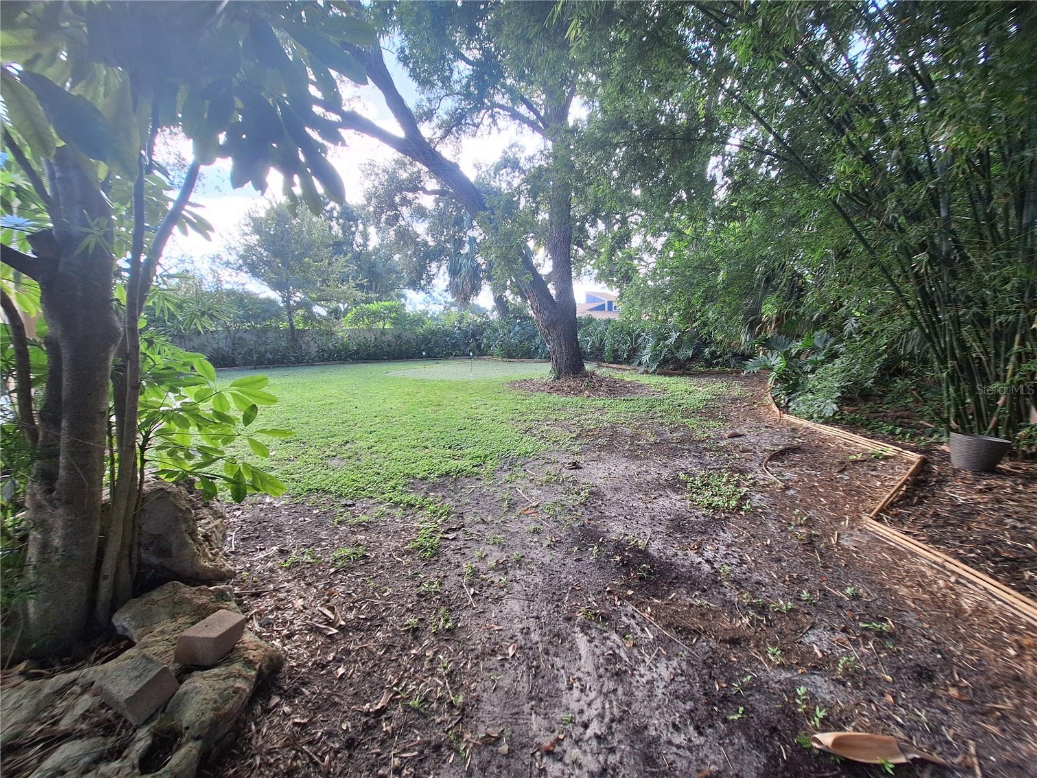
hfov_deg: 106.2
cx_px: 518
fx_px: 389
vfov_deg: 89.9
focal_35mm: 13
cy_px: 389
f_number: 2.2
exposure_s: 1/120
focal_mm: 1.74
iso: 50
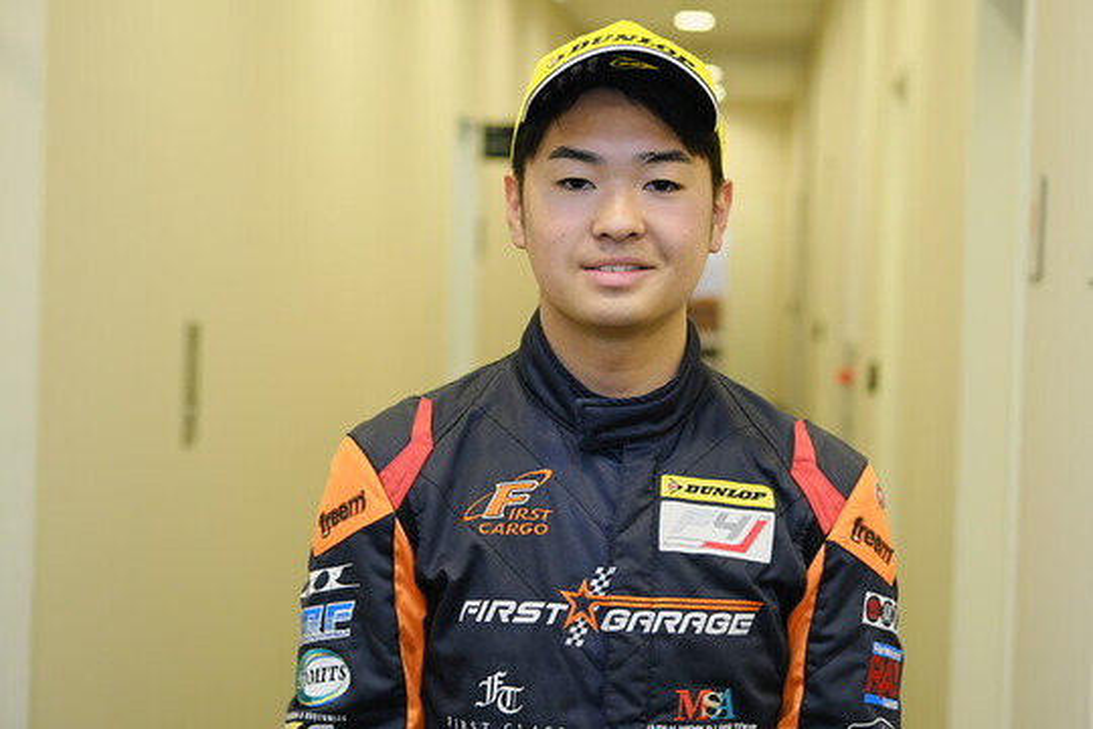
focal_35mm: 75
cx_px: 546
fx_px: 2277
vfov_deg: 18.2
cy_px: 364
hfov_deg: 27.0
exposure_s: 1/150
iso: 2000
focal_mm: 50
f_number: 2.8
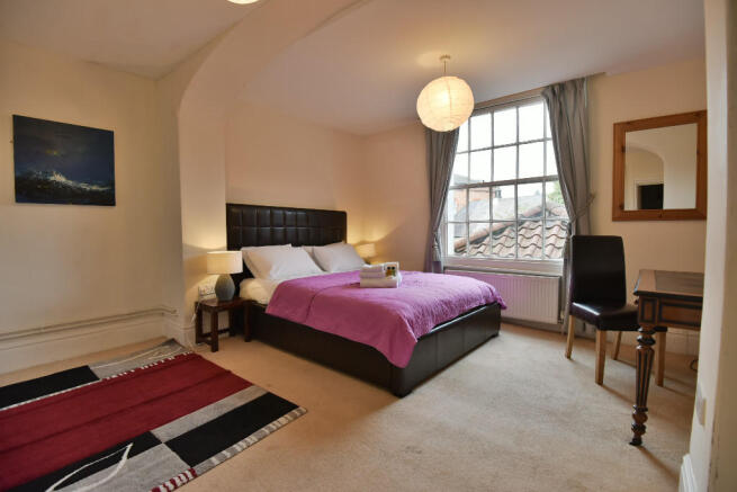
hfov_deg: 96.7
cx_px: 368
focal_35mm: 16
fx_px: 328
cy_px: 246
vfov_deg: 73.8
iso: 1250
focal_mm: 16
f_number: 5
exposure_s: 1/100
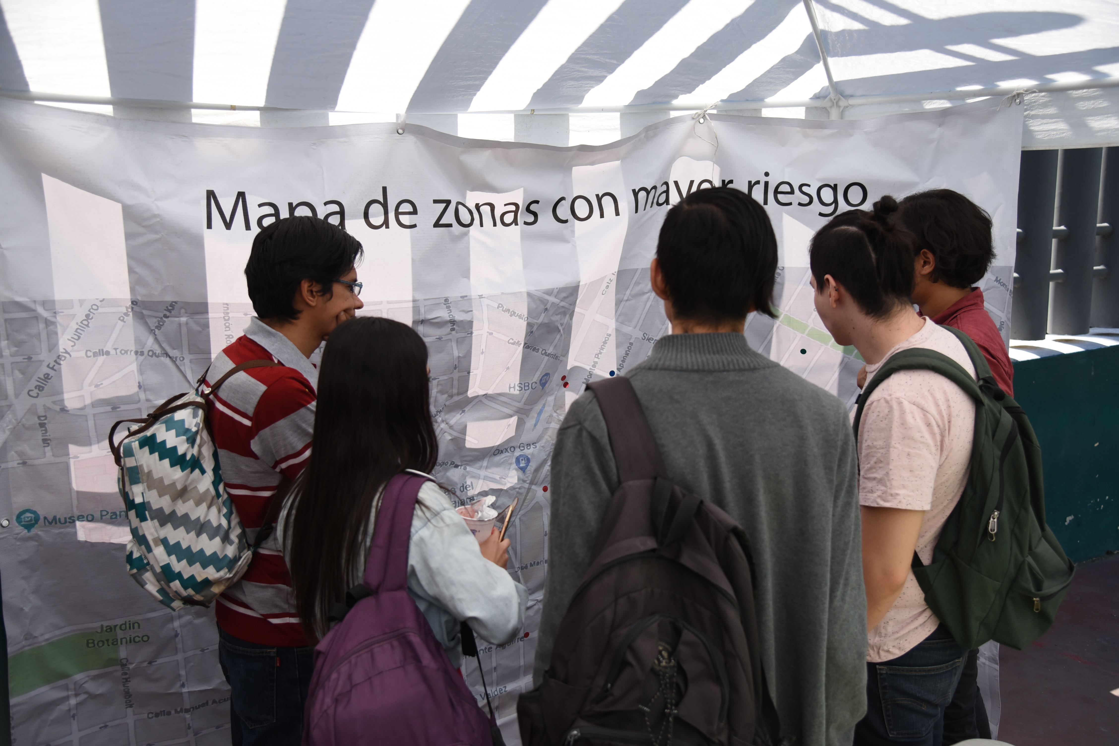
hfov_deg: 54.4
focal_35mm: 35
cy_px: 373
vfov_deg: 37.9
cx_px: 560
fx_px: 1088
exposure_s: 1/4000
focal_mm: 35
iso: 800
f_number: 4
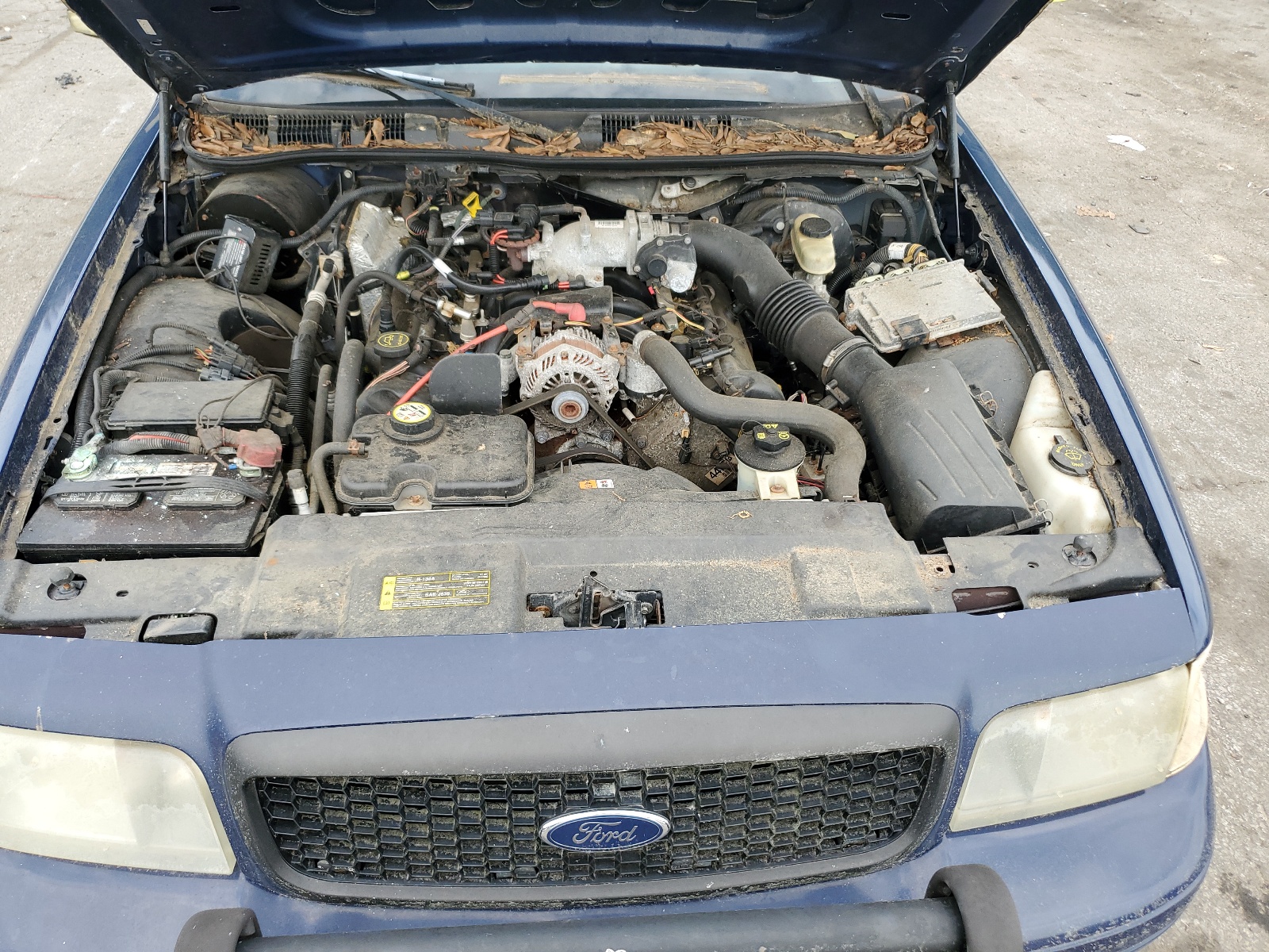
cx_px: 634
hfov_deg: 67.3
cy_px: 476
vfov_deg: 53.1
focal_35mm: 26
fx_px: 953
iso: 50
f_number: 1.5
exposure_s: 1/417
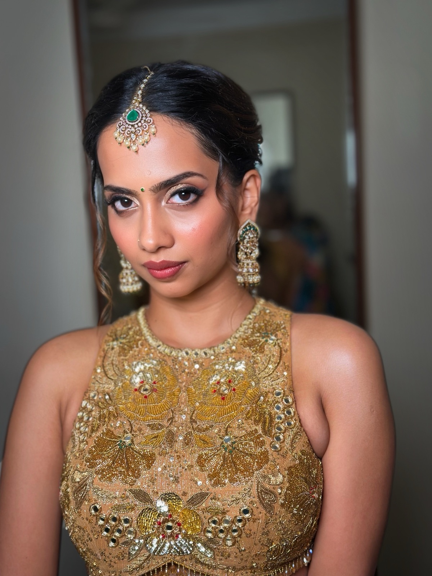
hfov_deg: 30.3
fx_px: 799
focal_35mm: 48
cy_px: 288
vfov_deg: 39.7
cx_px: 216
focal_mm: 6.86
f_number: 1.78
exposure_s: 1/60
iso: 160
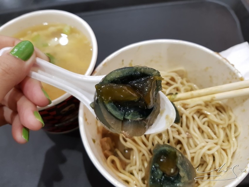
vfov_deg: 53.0
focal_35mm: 26
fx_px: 187
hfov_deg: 67.3
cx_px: 124
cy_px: 94
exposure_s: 1/30
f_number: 1.7
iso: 160
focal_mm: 4.2
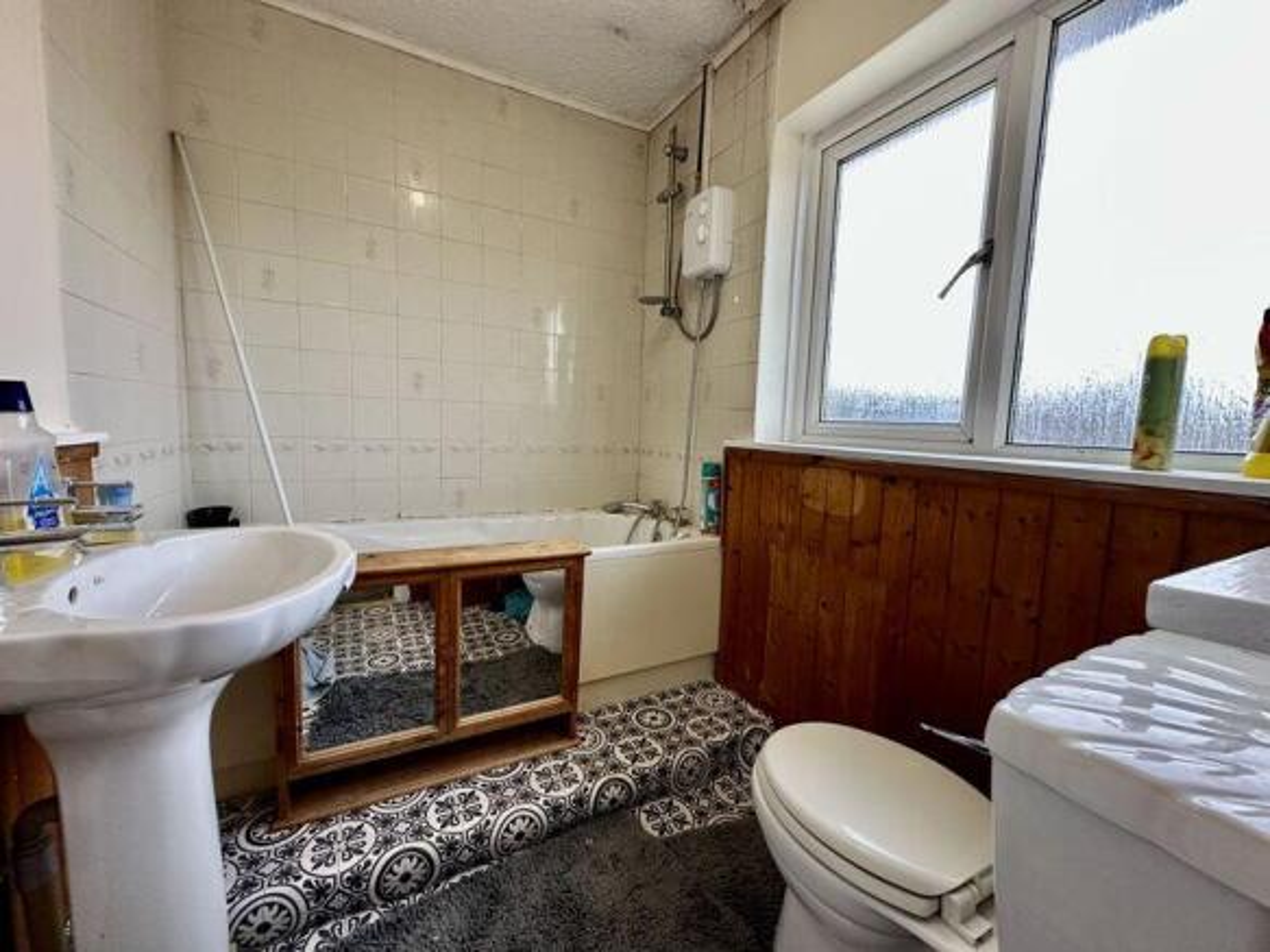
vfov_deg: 85.7
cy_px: 476
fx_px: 514
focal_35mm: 14
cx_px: 635
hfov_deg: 102.1
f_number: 2.2
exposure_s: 1/99
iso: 160
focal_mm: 2.22
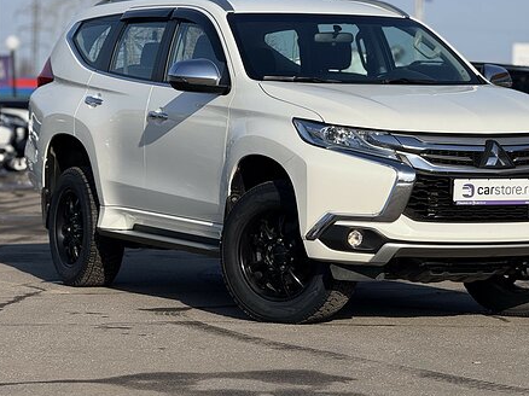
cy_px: 163
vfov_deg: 9.9
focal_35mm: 150
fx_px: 2291
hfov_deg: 13.2
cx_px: 306
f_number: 2.8
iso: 64
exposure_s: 1/2611
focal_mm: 15.66
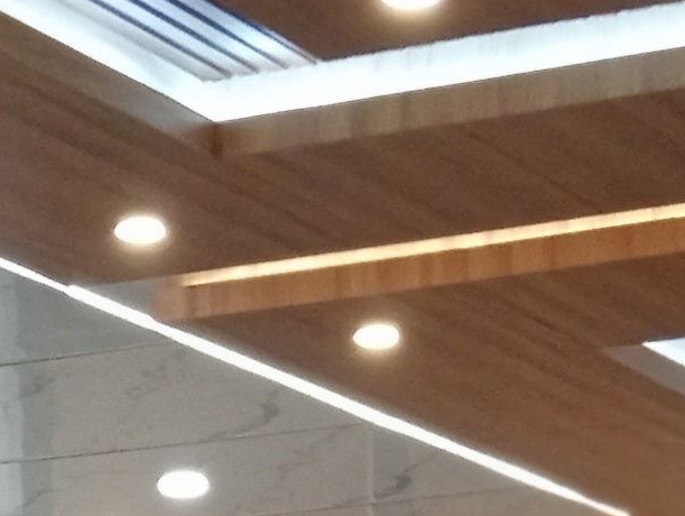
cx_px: 120
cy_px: 1289
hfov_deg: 10.5
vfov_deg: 7.4
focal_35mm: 187
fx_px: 3706
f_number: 1.8
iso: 325
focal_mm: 3.98
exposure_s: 1/33.3
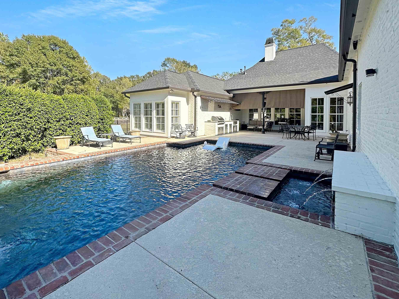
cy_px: 146
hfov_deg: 94.0
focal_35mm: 16
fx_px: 184
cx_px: 175
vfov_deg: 78.1
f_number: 2.2
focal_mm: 2.22
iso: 40
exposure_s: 1/1500
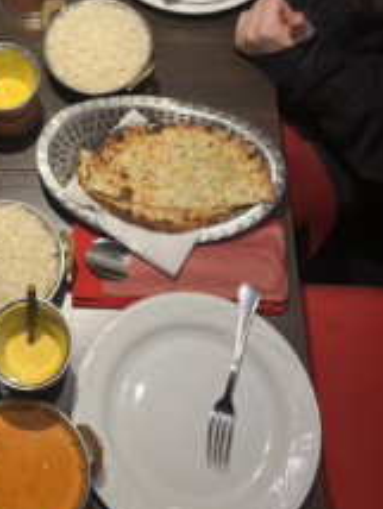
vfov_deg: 36.6
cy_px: 131
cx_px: 34
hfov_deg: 27.5
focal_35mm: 51
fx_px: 751
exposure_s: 1/100
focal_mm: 5.7
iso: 100
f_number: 1.5
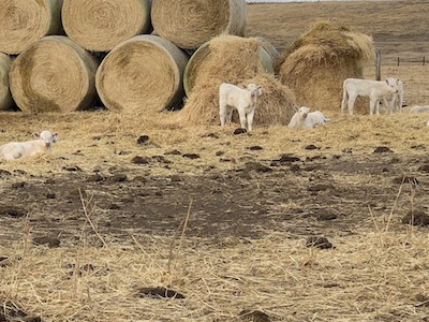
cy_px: 184
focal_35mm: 104
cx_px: 134
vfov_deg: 14.2
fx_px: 1289
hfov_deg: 18.8
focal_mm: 6
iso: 16
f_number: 2.4
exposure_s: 1/685
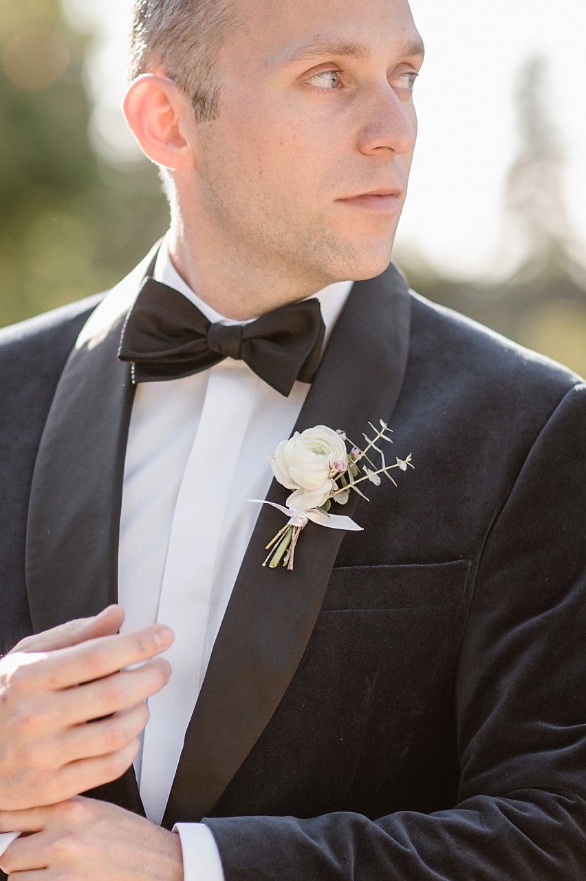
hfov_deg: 10.1
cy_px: 460
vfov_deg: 15.1
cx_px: 269
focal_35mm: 136
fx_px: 3324
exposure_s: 1/1600
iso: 200
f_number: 1.8
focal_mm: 85
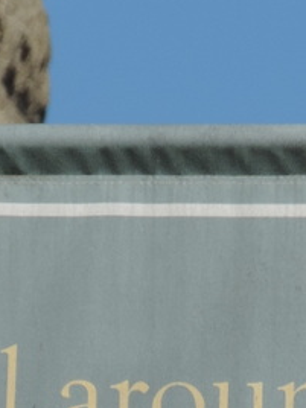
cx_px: 234
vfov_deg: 1.0
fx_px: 22524
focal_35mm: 1911
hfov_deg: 0.8
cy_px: 513
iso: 80
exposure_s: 1/800
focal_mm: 89.1
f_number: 4.9
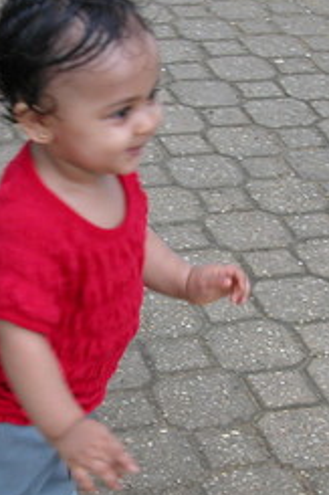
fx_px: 1565
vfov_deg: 17.9
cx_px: 26
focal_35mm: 114
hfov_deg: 11.9
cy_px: 313
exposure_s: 1/22.3
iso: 100
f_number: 2.9
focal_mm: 10.7
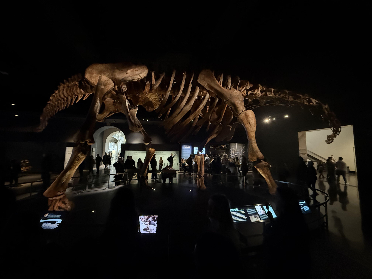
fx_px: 150
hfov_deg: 102.1
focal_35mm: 14
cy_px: 140
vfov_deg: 85.7
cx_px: 186
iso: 2000
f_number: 2.2
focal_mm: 2.22
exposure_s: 1/29
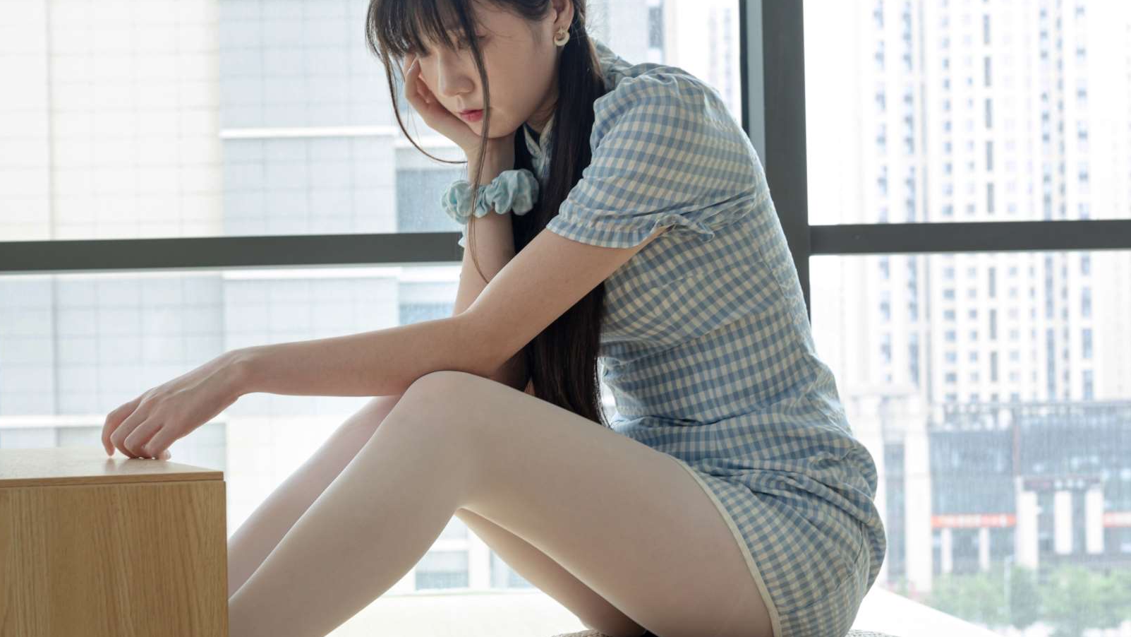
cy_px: 372
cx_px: 303
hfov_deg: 34.3
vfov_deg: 20.0
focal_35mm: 60
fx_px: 1800
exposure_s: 1/60
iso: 250
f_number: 5
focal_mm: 35
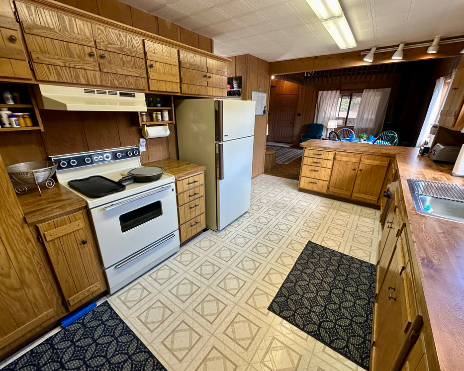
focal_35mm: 15
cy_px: 186
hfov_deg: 96.8
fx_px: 206
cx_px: 227
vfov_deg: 84.0
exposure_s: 1/120
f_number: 2.2
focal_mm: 2.22
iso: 160
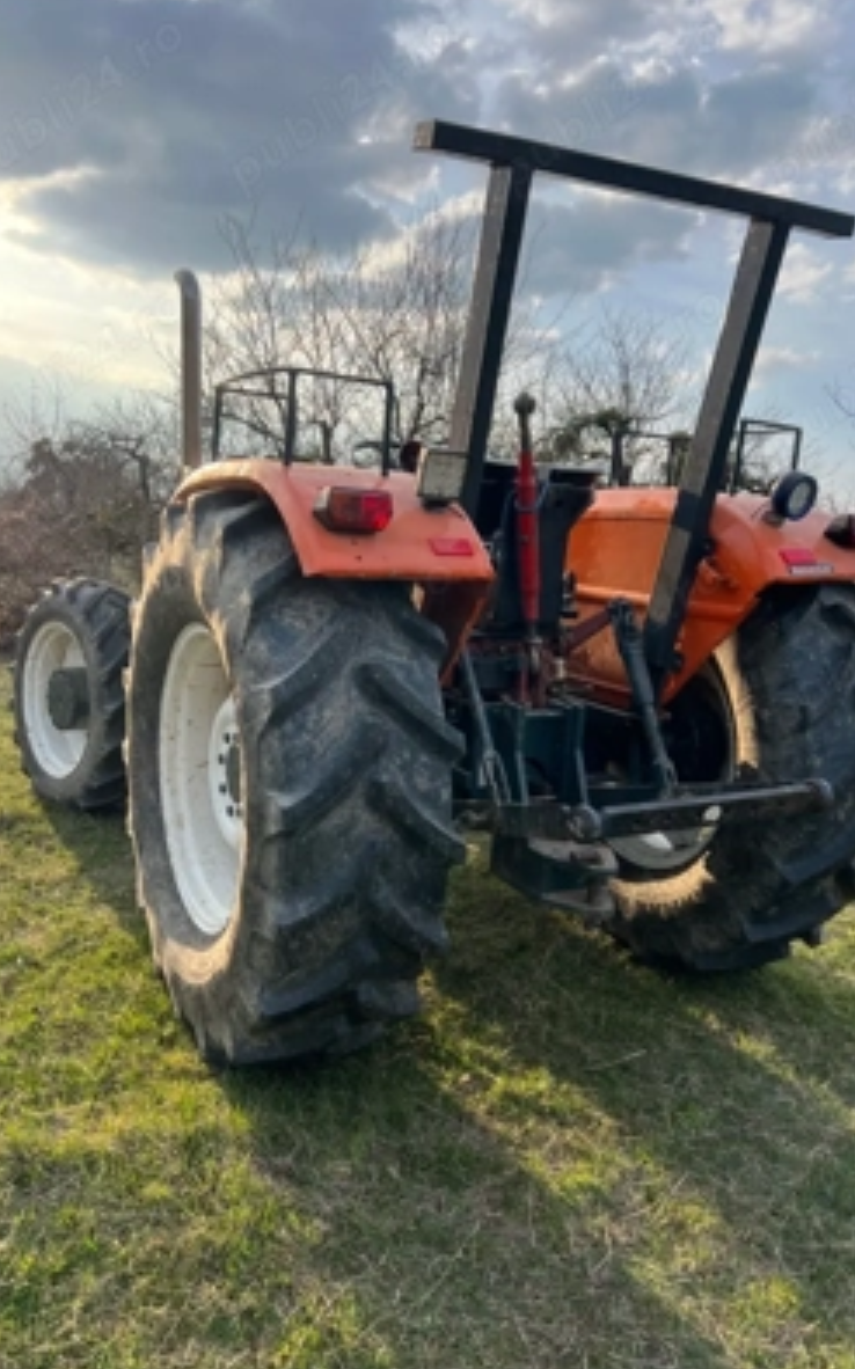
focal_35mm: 28
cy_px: 688
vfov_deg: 66.5
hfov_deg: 44.5
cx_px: 410
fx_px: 1045
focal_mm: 5.7
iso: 50
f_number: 1.5
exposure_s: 1/1901
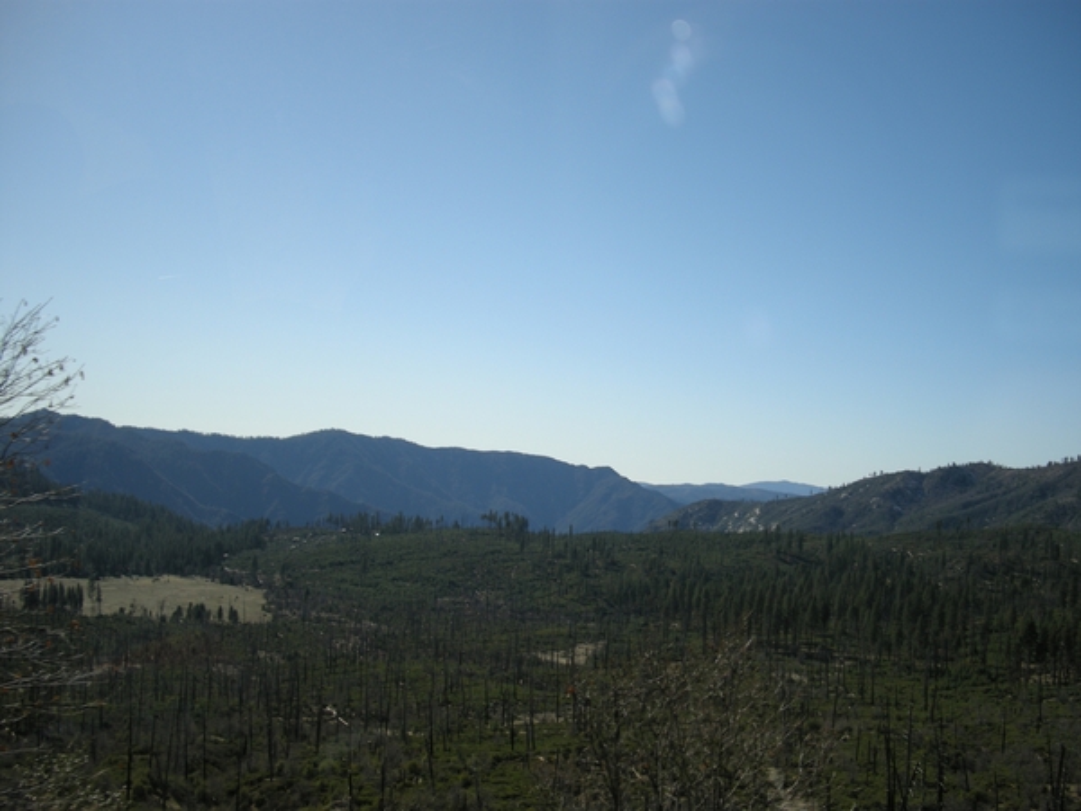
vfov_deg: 38.7
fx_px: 1155
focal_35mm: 37
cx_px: 540
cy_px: 406
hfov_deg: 50.1
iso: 64
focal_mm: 7.9
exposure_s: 1/414
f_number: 2.8
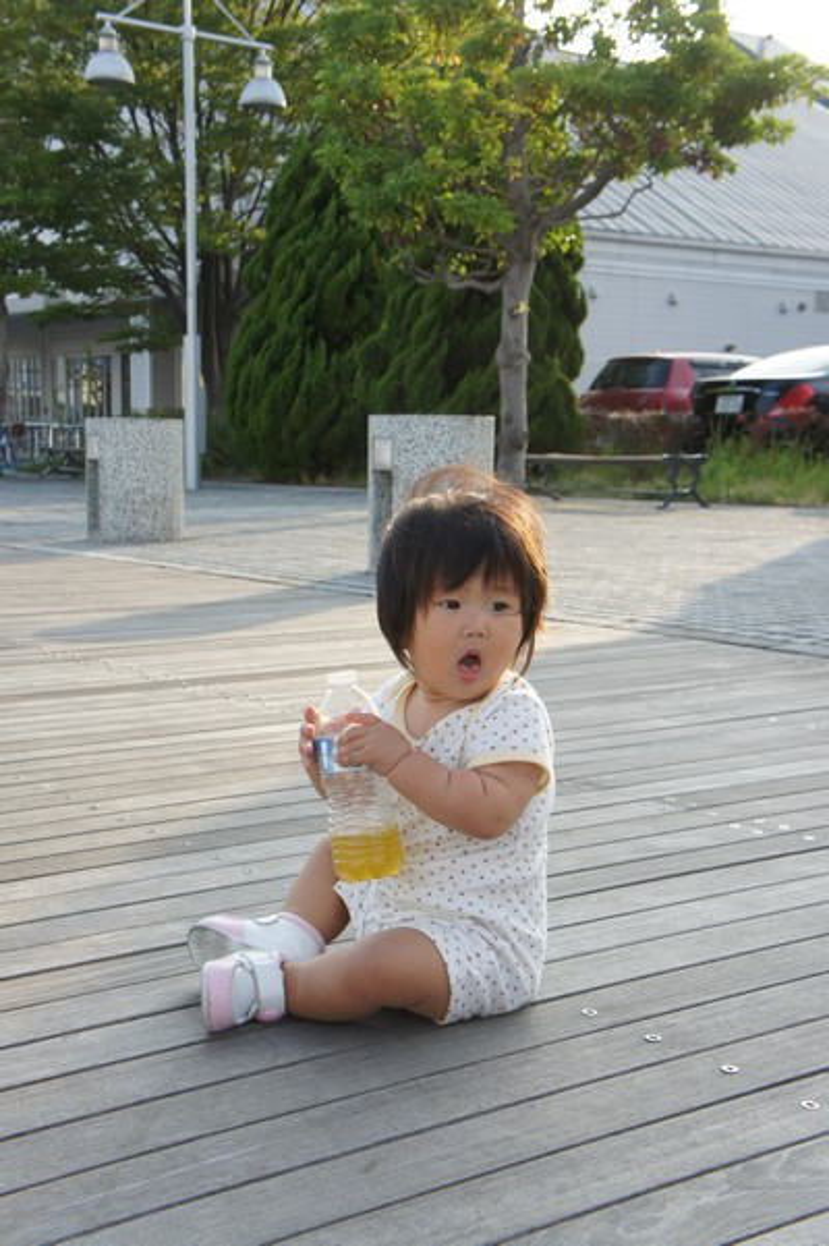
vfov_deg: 40.0
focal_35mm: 50
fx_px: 1712
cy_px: 623
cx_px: 414
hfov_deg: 27.2
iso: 200
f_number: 7.1
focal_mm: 33
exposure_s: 1/160
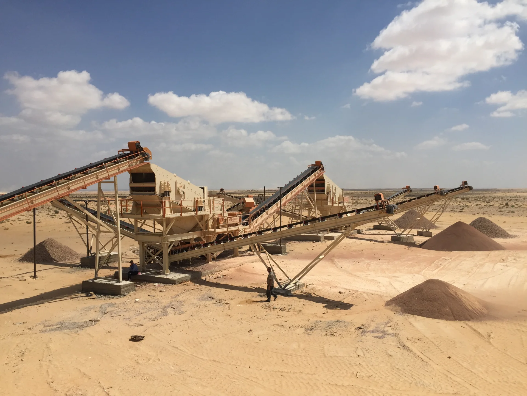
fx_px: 442
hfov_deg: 61.7
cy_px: 198
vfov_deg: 48.2
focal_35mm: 29
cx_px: 264
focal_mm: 4.15
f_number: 2.2
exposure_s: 1/5650
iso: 32
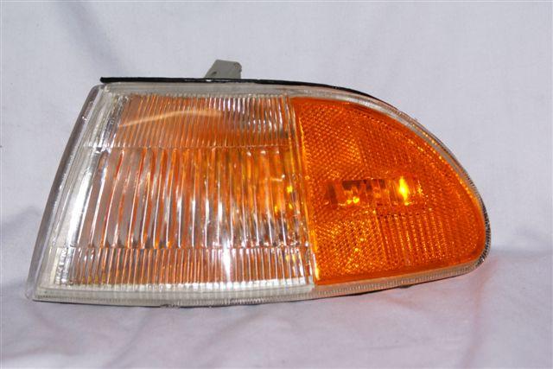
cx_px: 276
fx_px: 1613
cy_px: 184
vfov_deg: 13.0
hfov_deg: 19.5
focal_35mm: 105
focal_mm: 70
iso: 400
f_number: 5.6
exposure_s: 1/125
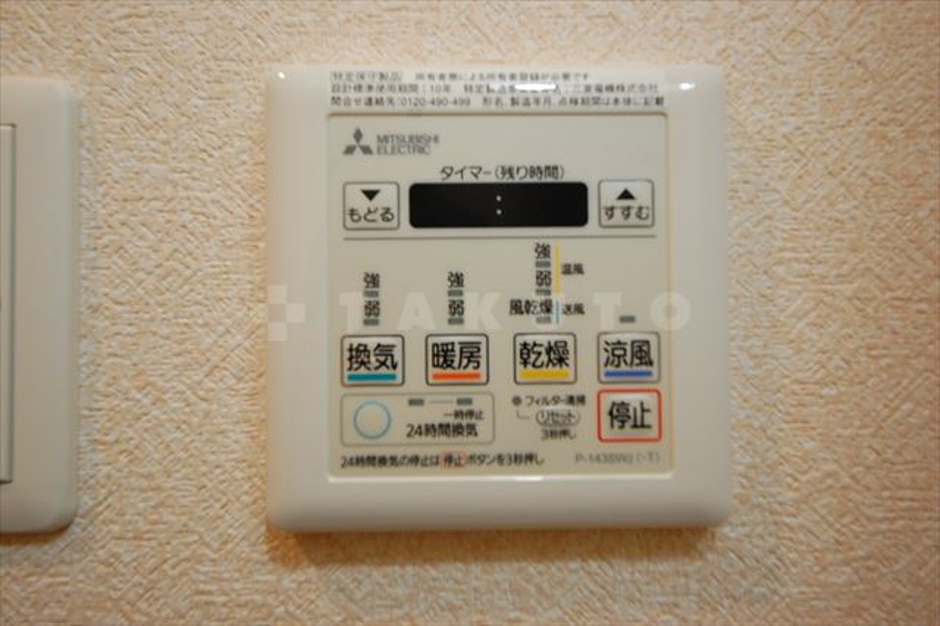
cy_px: 313
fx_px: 626
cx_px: 470
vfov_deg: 53.1
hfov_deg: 73.8
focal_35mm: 24
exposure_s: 1/50
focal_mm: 16
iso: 800
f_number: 5.6
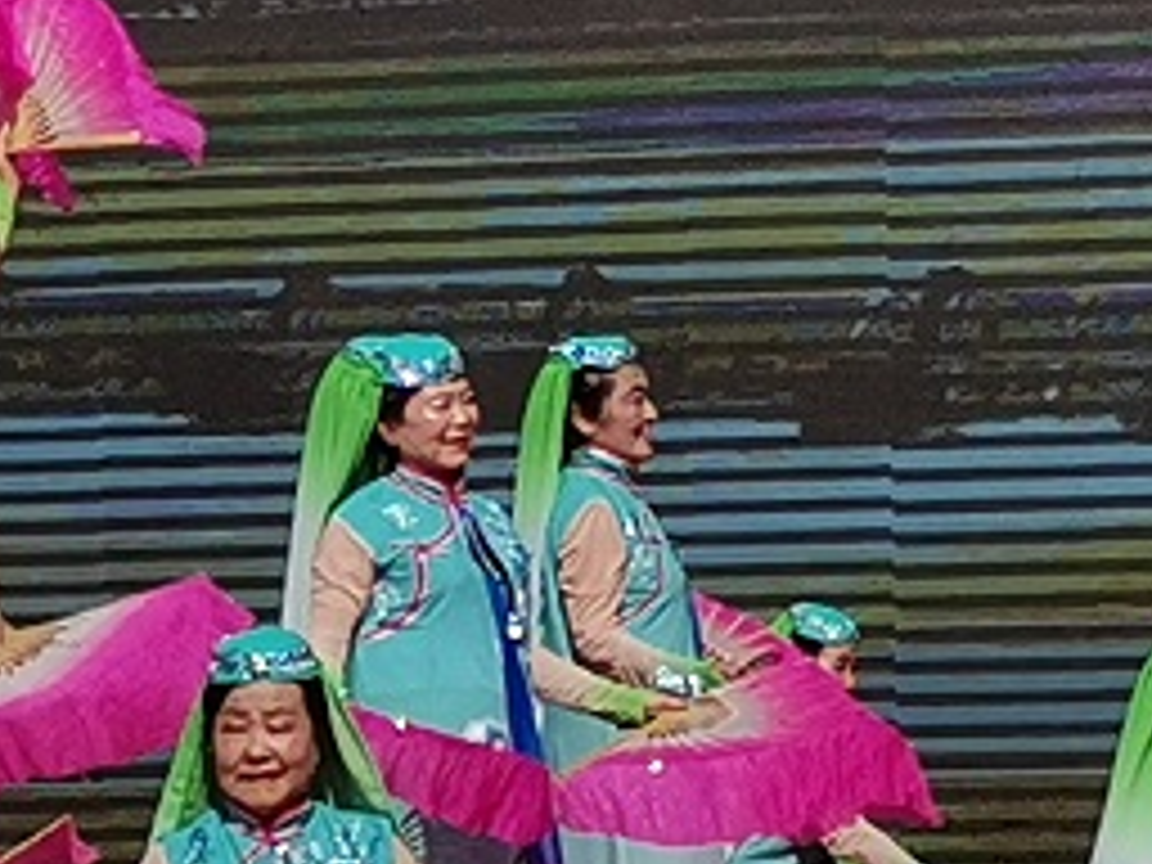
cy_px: 414
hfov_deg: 8.0
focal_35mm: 245
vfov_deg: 6.1
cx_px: -112
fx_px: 8153
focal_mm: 4.75
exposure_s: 1/4444
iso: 50
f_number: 1.8
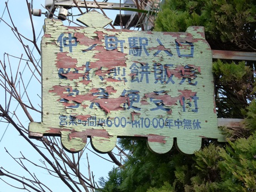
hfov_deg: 13.8
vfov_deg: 10.4
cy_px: 96
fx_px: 1058
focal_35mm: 143
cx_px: 128
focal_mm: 25.8
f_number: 4
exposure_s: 1/320
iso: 160
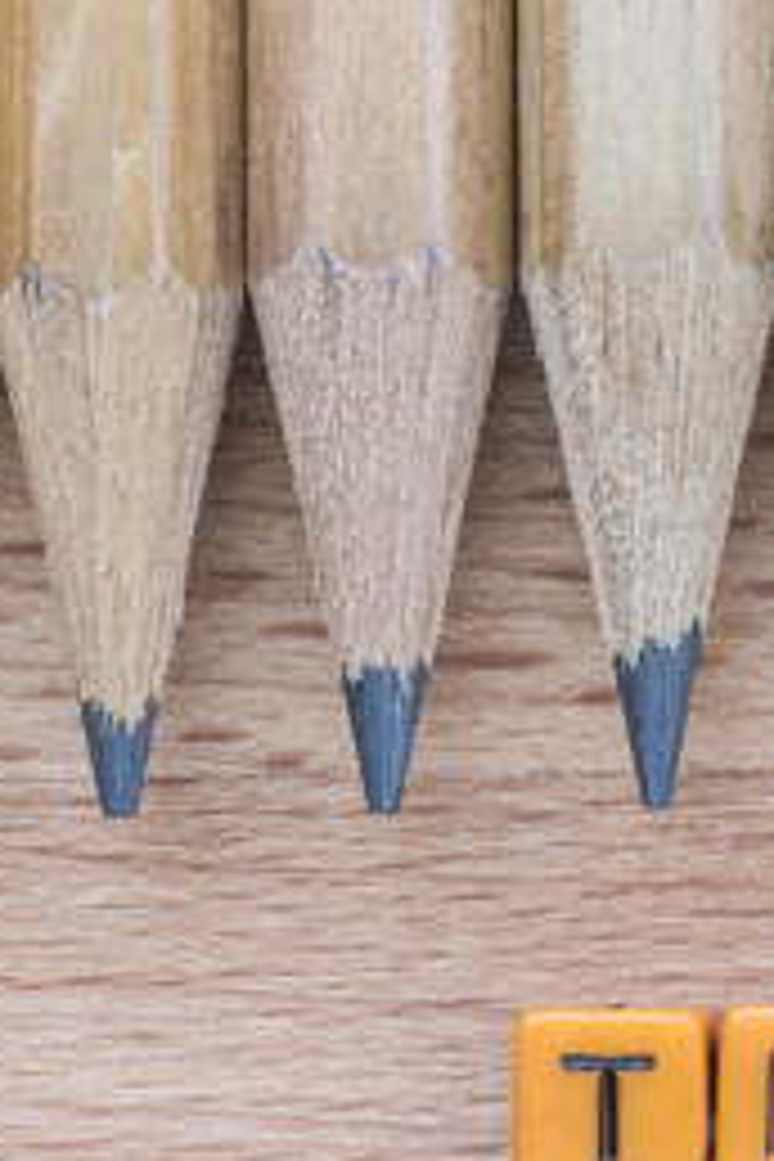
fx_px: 4676
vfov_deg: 14.1
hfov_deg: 9.2
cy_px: 934
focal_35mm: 145
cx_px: 1228
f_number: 16
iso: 100
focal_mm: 60
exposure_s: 1/1.25
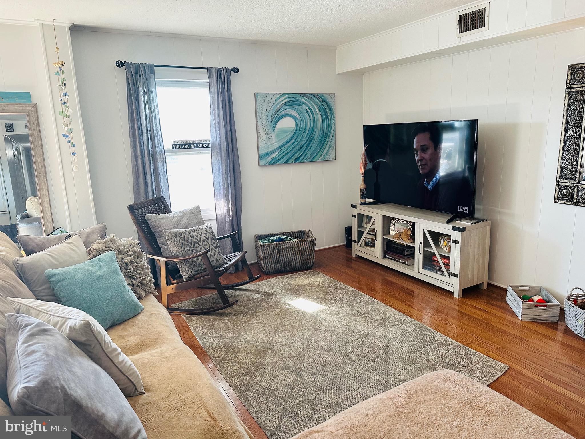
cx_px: 292
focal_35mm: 24
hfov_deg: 71.6
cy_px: 220
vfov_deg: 56.8
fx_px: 406
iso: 200
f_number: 1.78
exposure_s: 1/120
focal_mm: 6.86
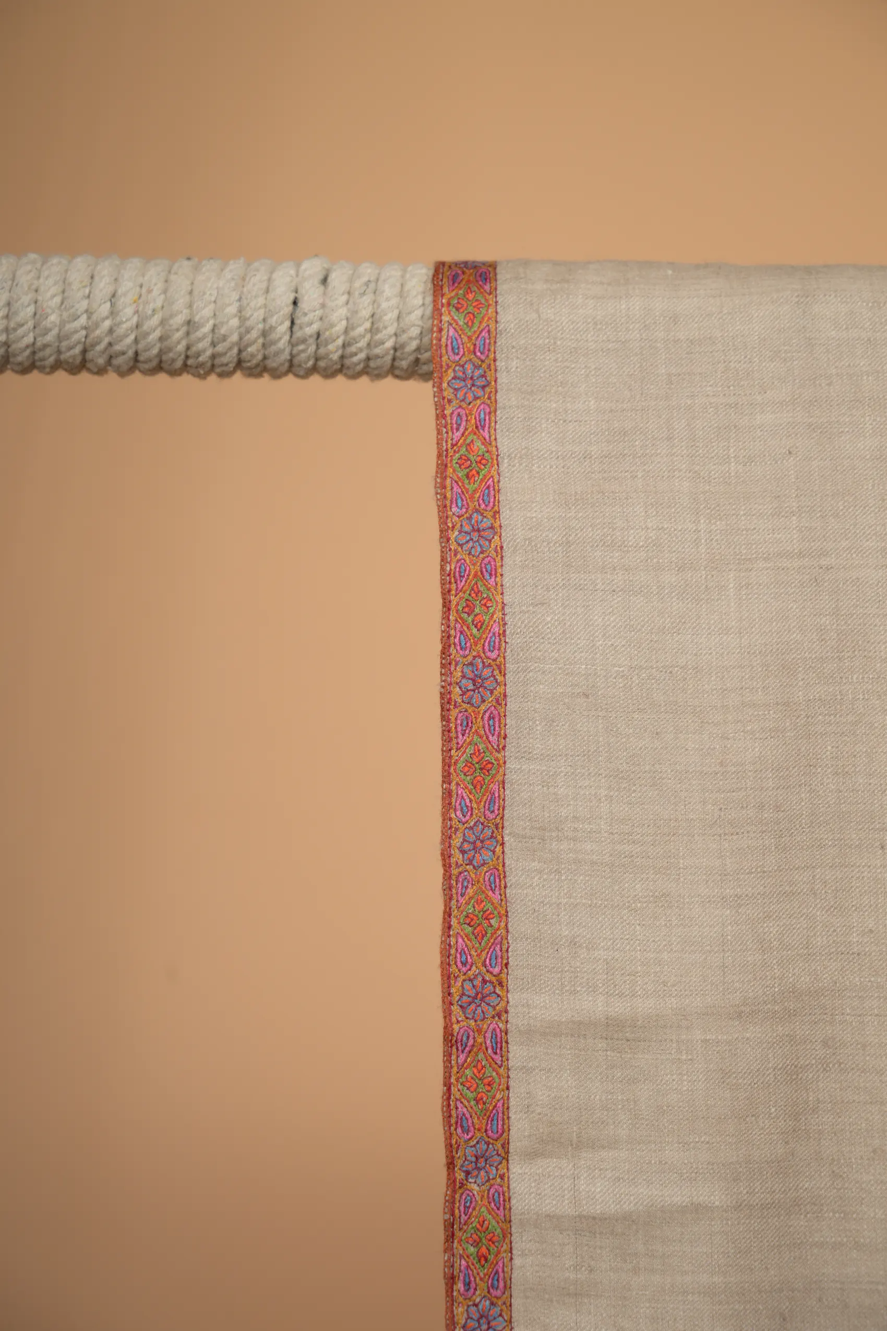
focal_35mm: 75
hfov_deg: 18.2
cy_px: 666
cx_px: 444
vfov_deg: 27.0
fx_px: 2772
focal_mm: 75
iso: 100
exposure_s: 1/200
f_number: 6.3
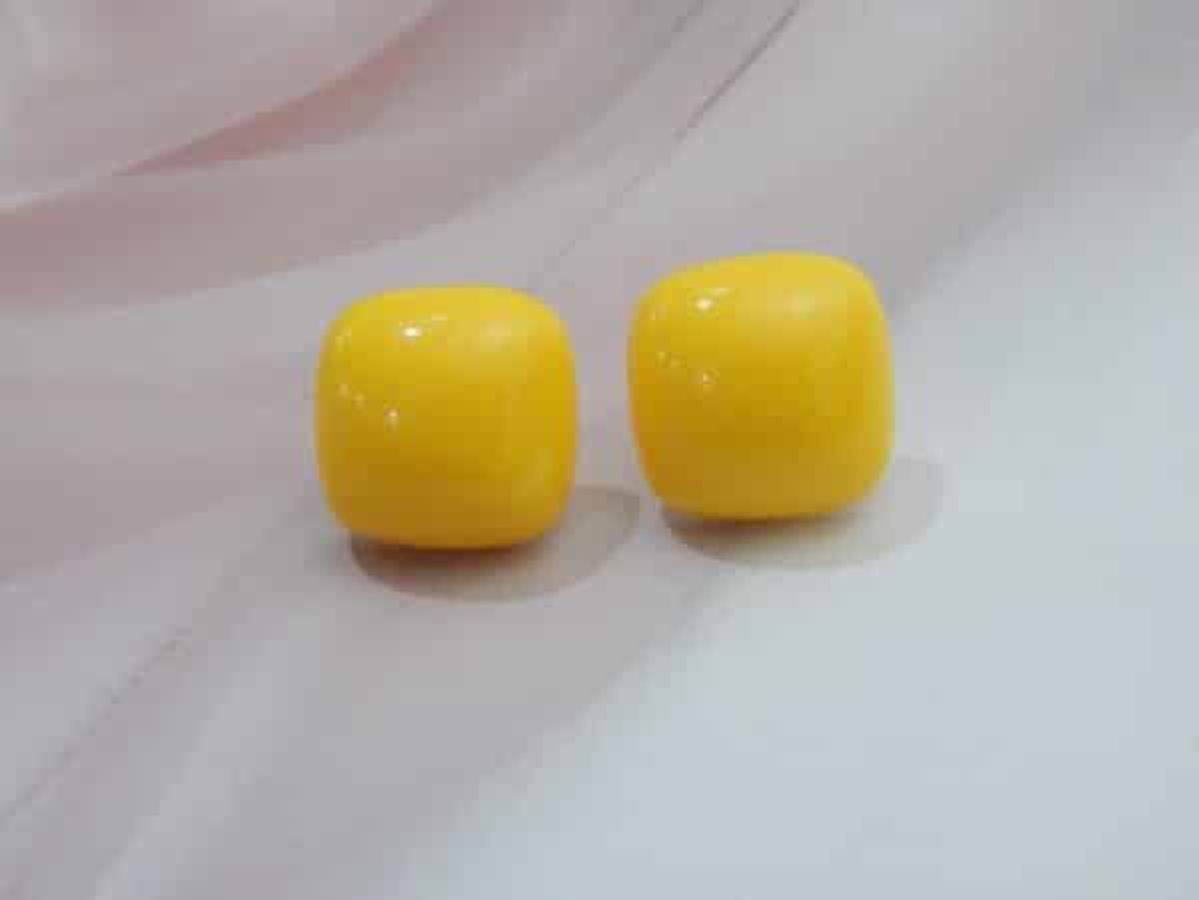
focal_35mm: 43
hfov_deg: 43.9
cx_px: 600
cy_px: 450
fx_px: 1489
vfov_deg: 33.6
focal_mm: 7.7
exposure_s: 1/20
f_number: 3.6
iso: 400
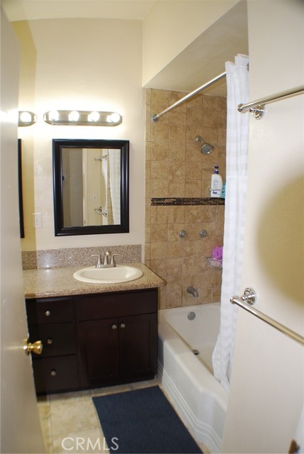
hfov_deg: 43.7
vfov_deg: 61.9
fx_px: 379
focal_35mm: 30
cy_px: 227
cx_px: 152
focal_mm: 20
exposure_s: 1/60
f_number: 3.8
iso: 200
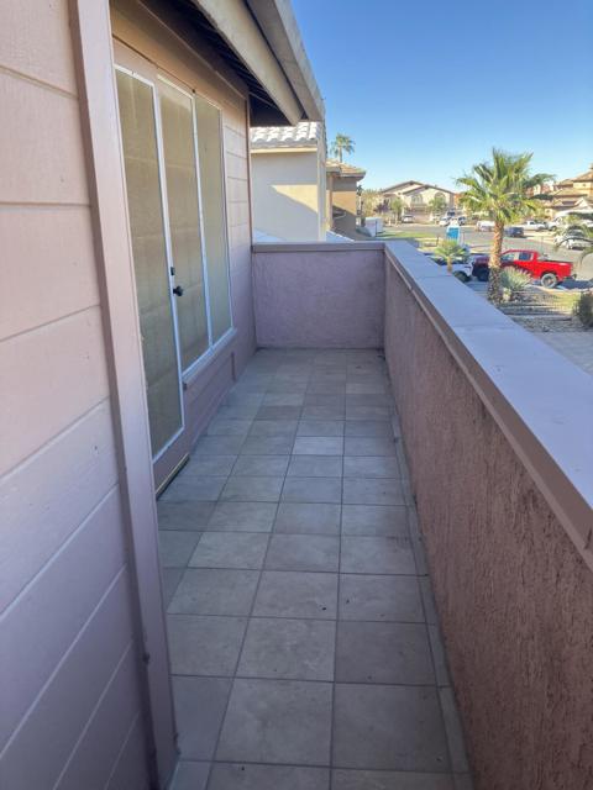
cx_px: 296
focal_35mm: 28
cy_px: 395
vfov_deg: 63.4
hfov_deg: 49.7
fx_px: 640
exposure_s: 1/281
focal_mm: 3.99
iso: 32
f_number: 1.8
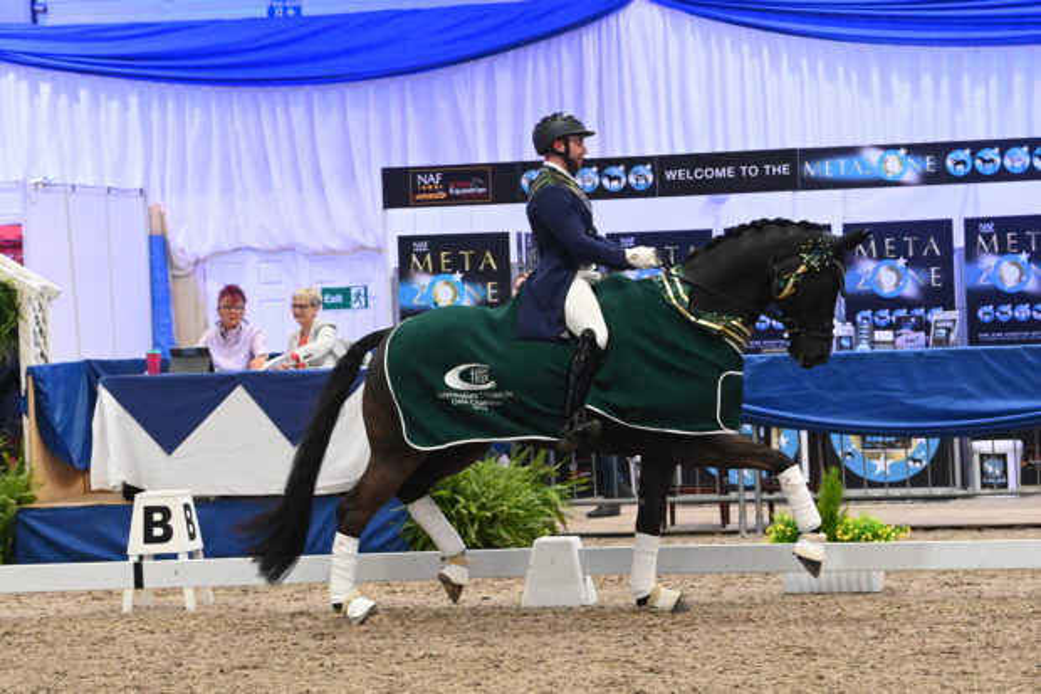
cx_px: 520
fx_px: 4163
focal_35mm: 144
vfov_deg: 9.5
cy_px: 347
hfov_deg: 14.3
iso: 16000
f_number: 5.6
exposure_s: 1/640
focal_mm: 120
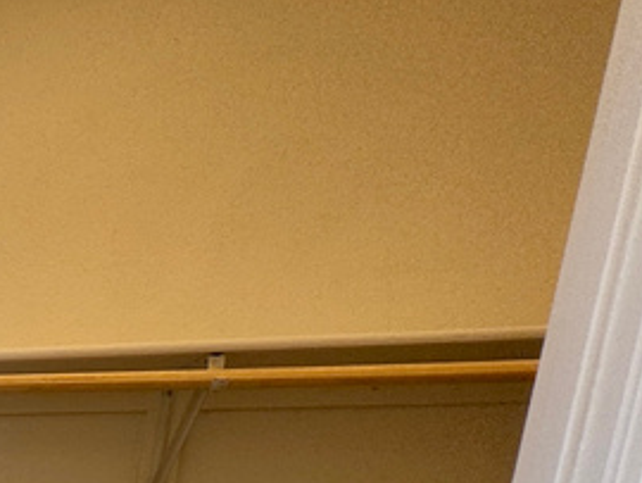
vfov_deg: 22.4
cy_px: 735
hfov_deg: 21.4
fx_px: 984
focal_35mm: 53
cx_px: -545
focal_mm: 2.22
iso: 80
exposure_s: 1/120
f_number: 2.2
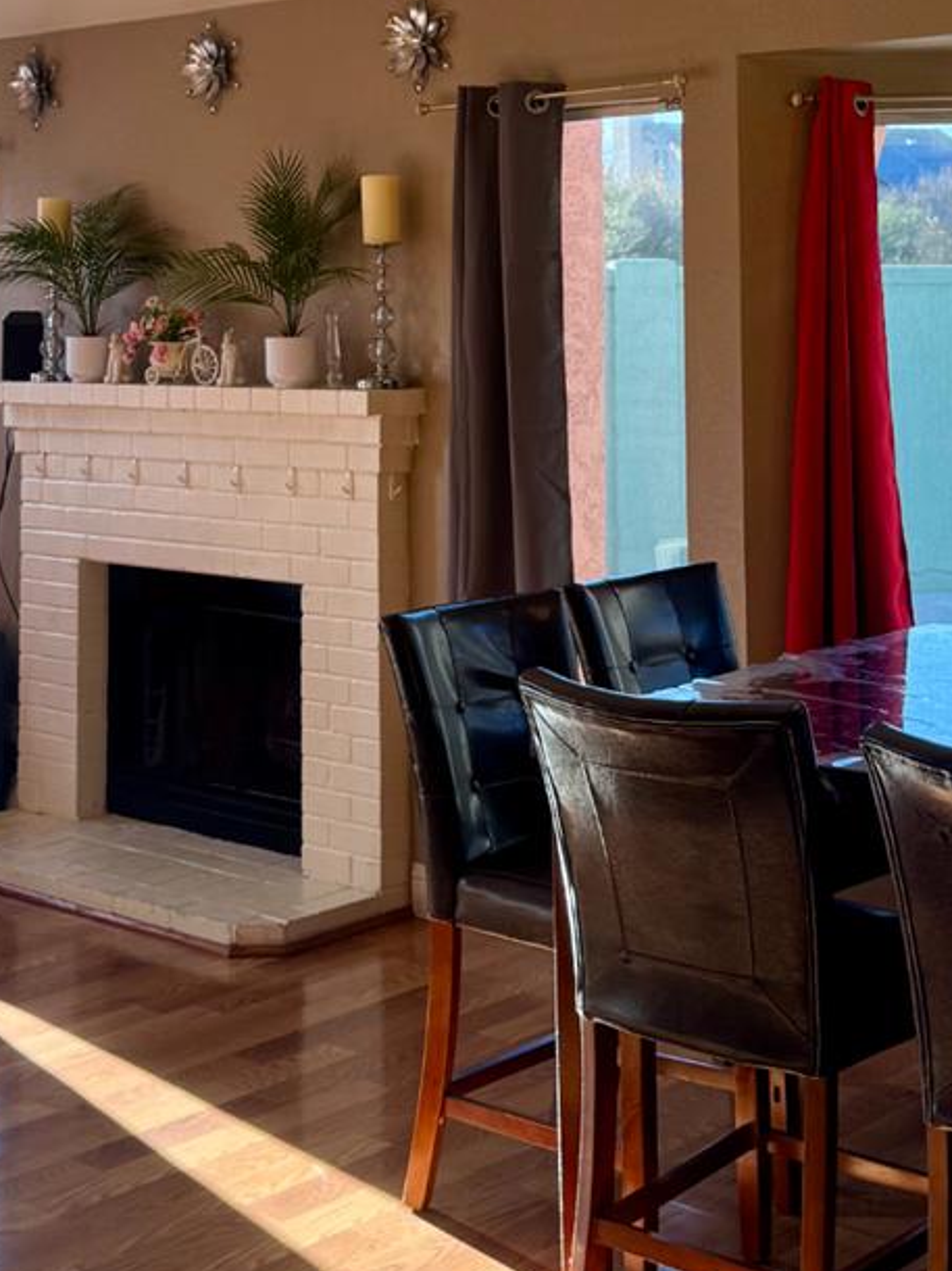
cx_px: 424
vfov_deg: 31.7
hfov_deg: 24.8
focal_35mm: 59
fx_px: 2165
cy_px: 228
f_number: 1.78
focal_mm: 6.76
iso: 64
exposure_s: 1/120
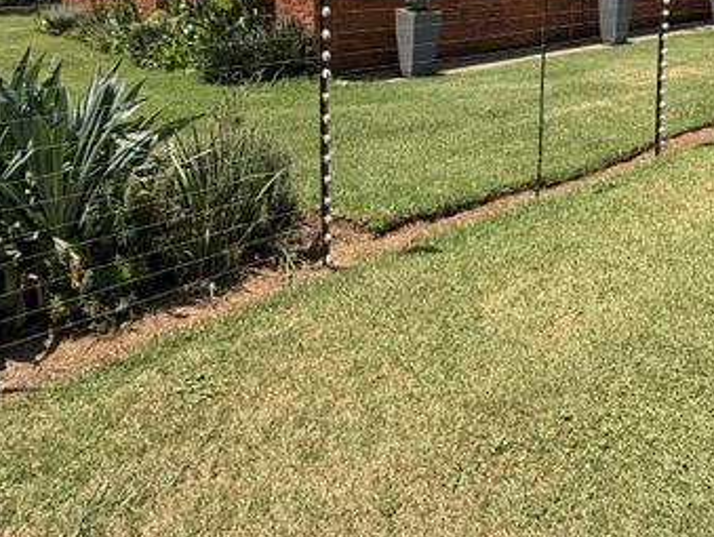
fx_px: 681
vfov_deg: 38.0
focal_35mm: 33
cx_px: 499
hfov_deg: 53.7
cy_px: -6
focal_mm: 2.22
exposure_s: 1/1848
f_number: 2.2
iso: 50
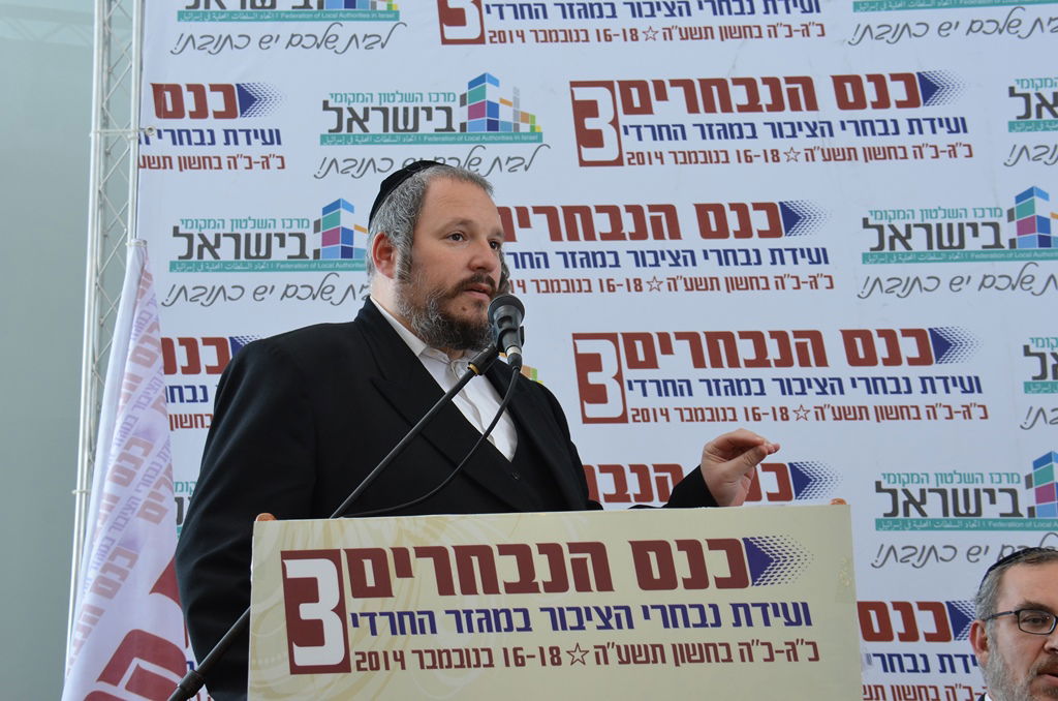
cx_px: 529
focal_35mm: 78
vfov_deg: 17.4
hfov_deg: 26.0
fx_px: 2287
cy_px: 350
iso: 640
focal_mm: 52
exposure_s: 1/160
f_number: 8
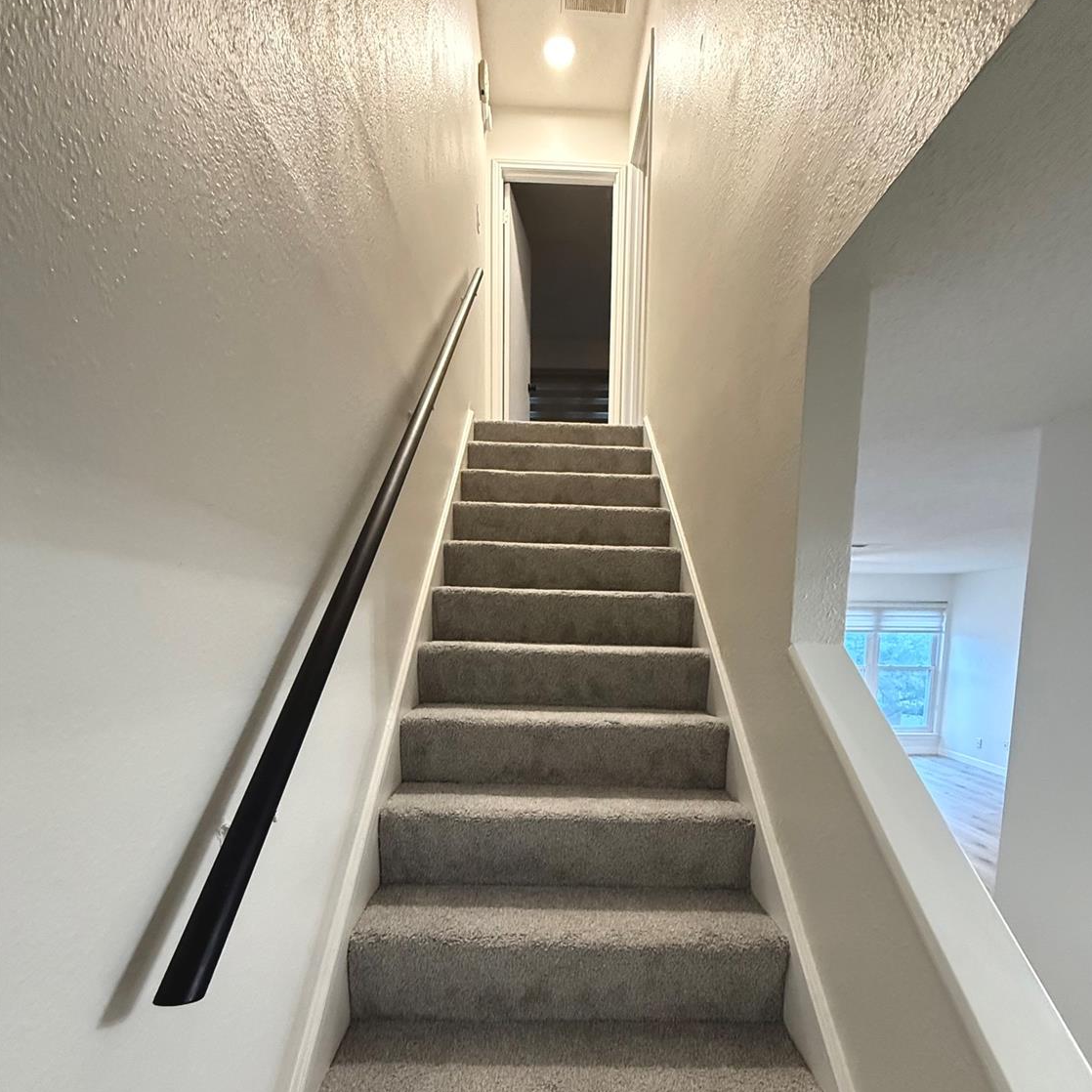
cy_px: 705
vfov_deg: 81.8
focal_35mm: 17
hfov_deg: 84.0
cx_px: 557
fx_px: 607
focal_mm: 2.22
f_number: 2.2
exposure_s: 1/60
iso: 1000
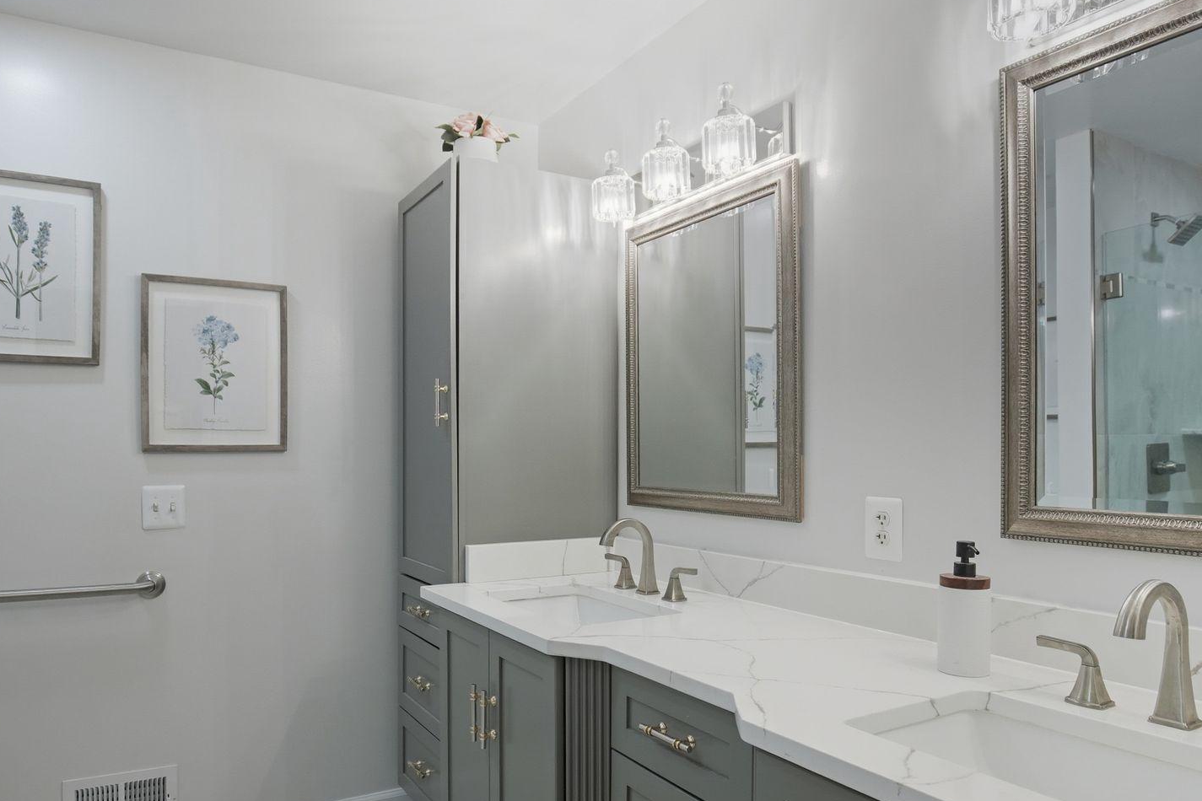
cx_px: 527
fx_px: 768
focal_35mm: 23
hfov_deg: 75.8
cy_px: 455
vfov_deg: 54.9
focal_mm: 16
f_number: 5
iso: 640
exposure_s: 1/125
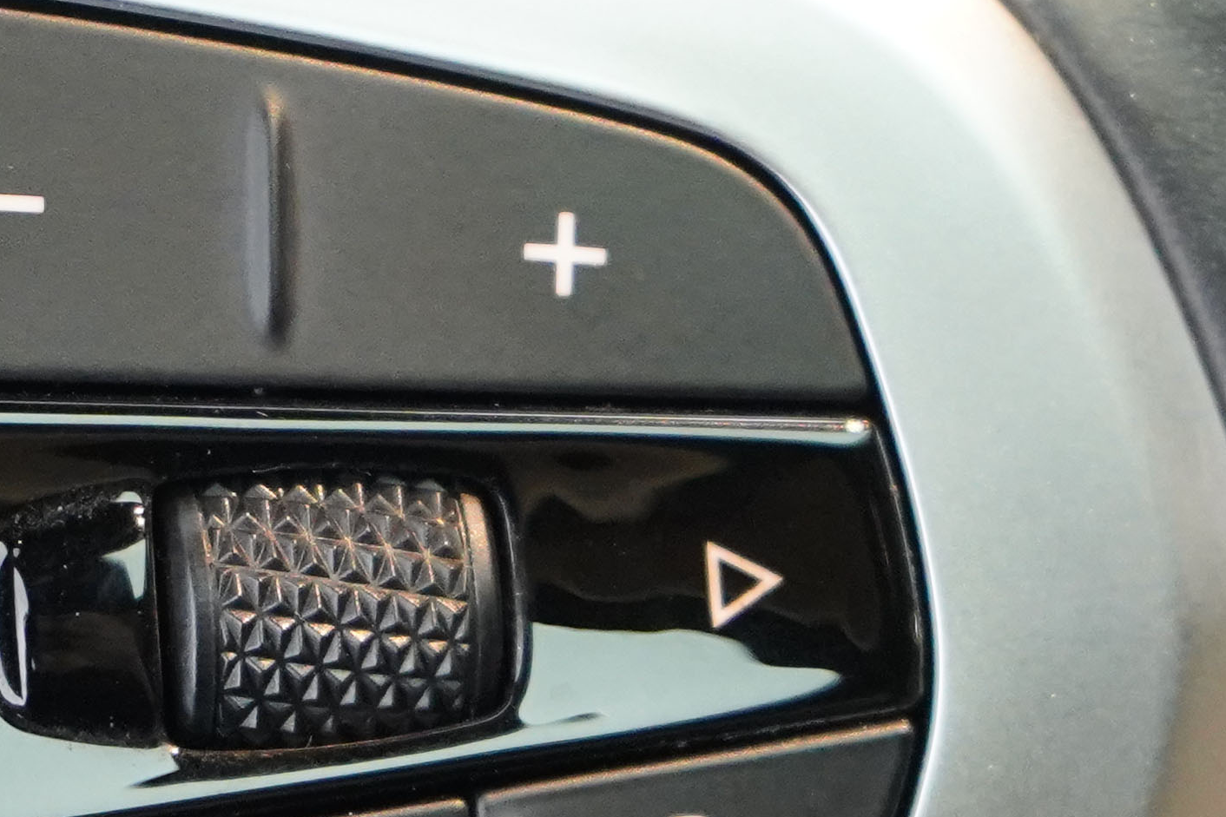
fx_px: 7525
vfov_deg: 6.2
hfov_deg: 9.3
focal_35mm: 221
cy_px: 573
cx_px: 297
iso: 3200
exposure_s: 1/50
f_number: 4.5
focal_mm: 52
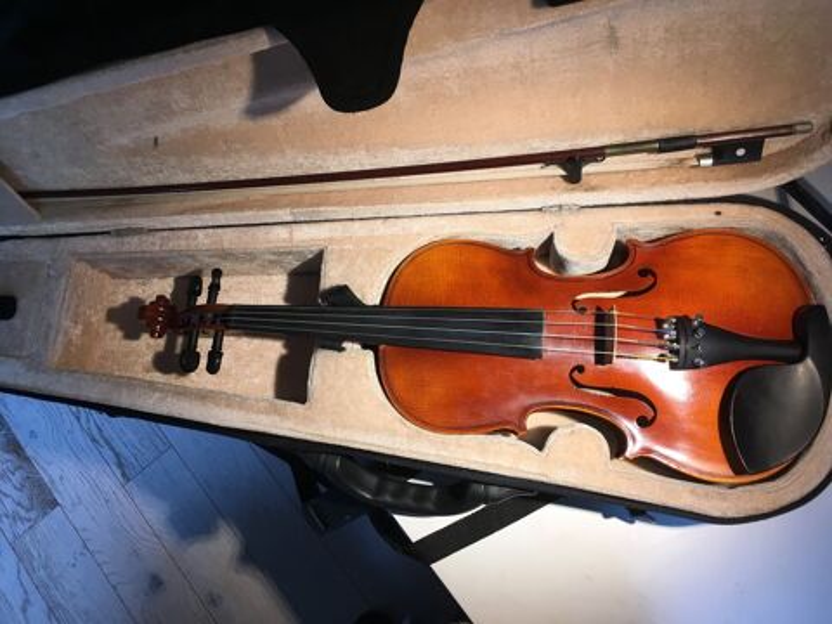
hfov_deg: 61.7
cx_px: 416
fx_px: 697
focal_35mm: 29
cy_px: 312
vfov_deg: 48.2
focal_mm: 4.15
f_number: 2.2
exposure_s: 1/33
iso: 25
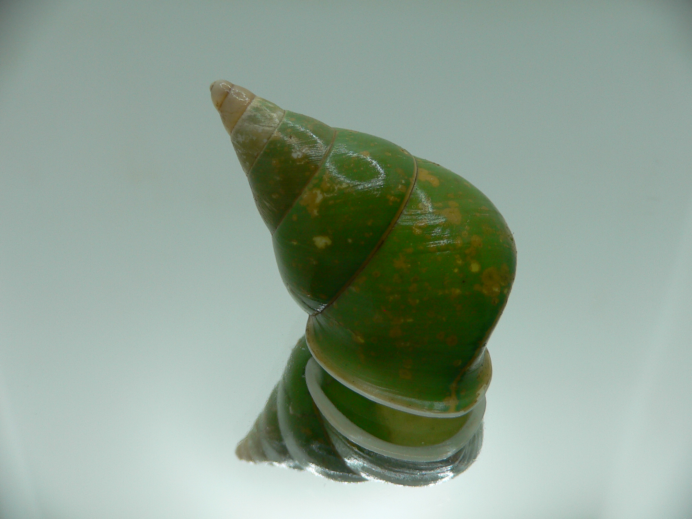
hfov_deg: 52.6
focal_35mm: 35
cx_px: 346
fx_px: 700
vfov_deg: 40.7
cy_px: 260
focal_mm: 4.6
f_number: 2.8
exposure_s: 1/80
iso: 80
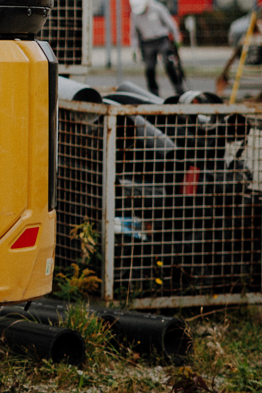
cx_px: -125
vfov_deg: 10.1
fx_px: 2194
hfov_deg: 6.7
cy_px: -14
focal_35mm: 201
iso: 160
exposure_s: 1/1600
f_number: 1.8
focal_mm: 50
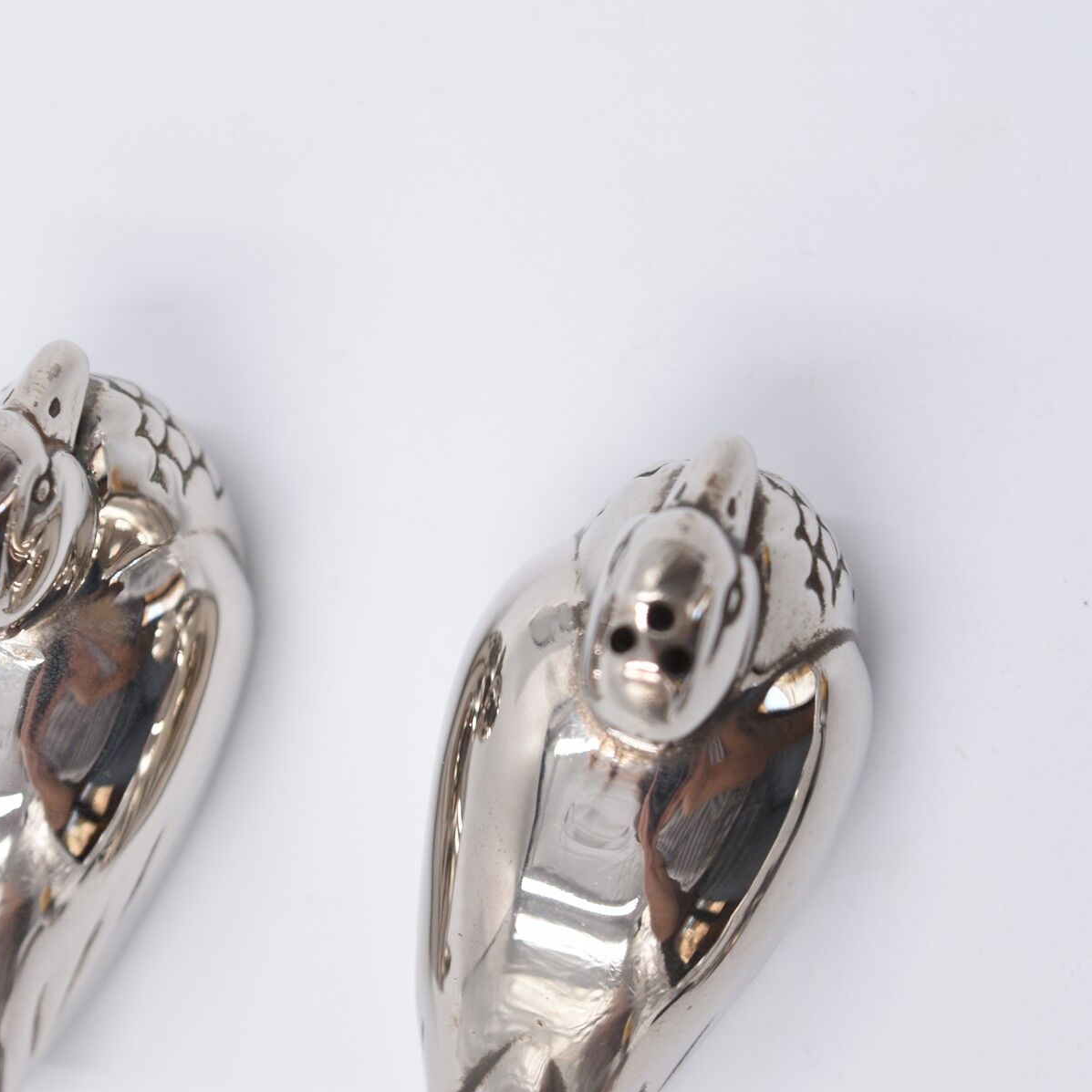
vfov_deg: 18.9
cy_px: 546
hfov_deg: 18.8
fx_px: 3284
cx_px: 375
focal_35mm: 92
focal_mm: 48
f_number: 5.6
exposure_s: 1/100
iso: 160
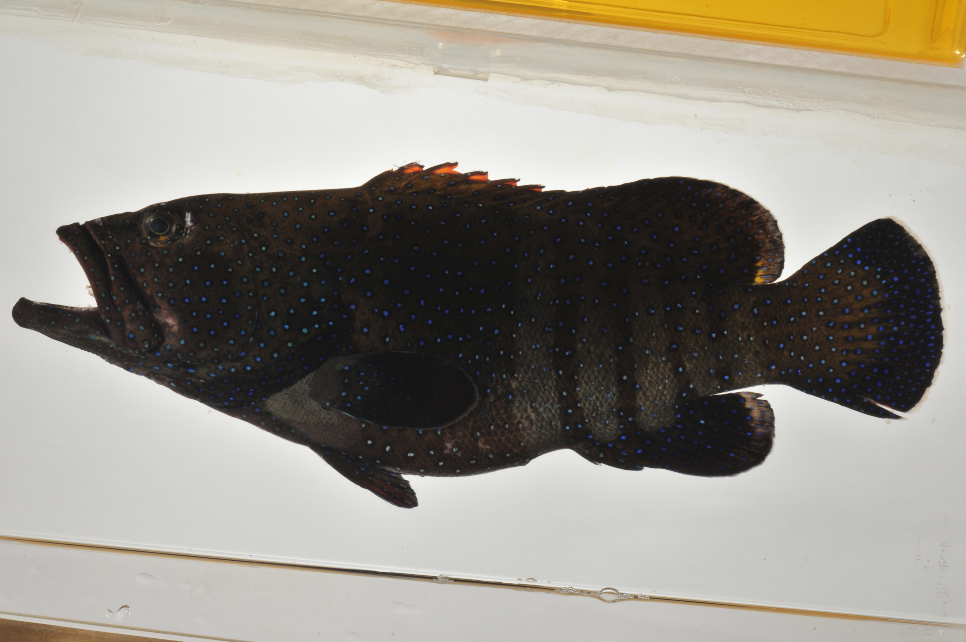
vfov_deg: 8.7
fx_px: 4221
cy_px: 321
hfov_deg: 13.1
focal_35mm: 158
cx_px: 483
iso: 200
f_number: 36
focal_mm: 105
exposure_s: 1/60
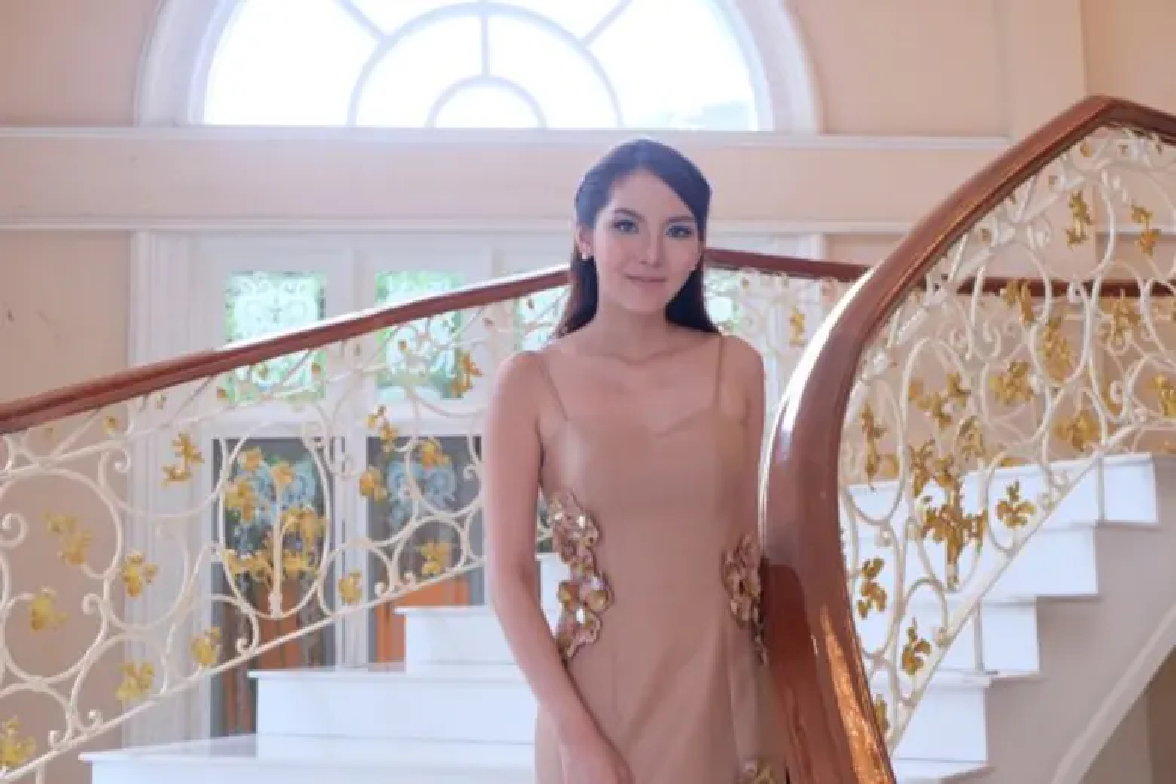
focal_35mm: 47
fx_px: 1535
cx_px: 588
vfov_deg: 28.6
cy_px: 392
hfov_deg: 41.9
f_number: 4.7
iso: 1600
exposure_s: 1/125
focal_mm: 31
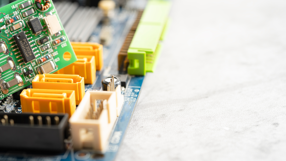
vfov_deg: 16.5
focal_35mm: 73
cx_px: 97
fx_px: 554
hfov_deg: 28.8
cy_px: 45
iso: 100
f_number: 5
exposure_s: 1/80
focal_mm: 50
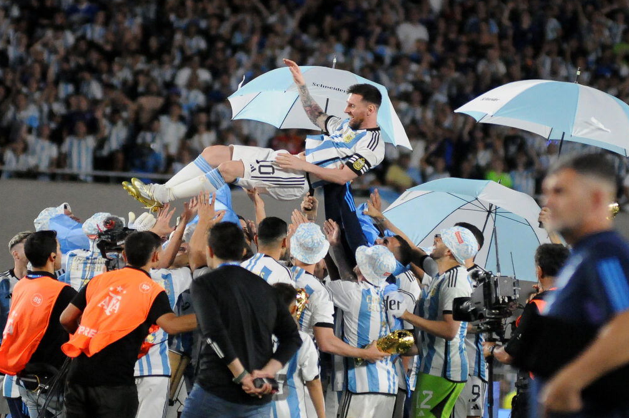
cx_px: 316
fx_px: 5325
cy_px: 208
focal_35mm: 305
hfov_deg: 6.8
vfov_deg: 4.5
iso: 2500
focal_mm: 200
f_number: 3.2
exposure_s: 1/2000
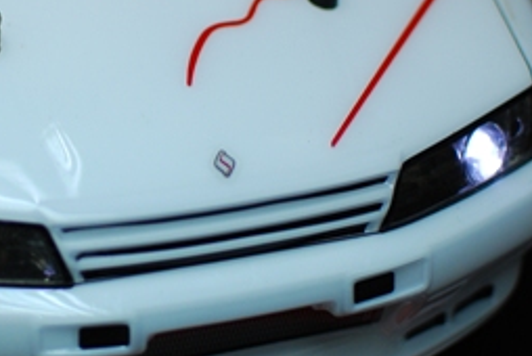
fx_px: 1957
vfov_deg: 10.4
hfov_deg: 15.2
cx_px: 6
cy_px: 61
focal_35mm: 132
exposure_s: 1/320
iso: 200
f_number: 1.8
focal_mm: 35
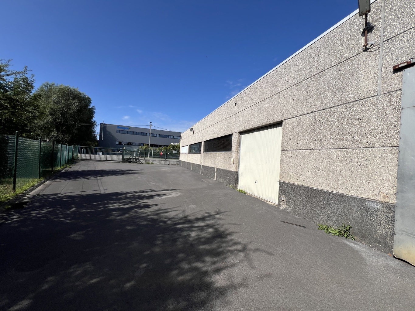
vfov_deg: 89.9
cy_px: 156
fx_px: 156
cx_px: 208
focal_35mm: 13
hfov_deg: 106.2
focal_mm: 1.57
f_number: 1.8
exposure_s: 1/2874
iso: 32
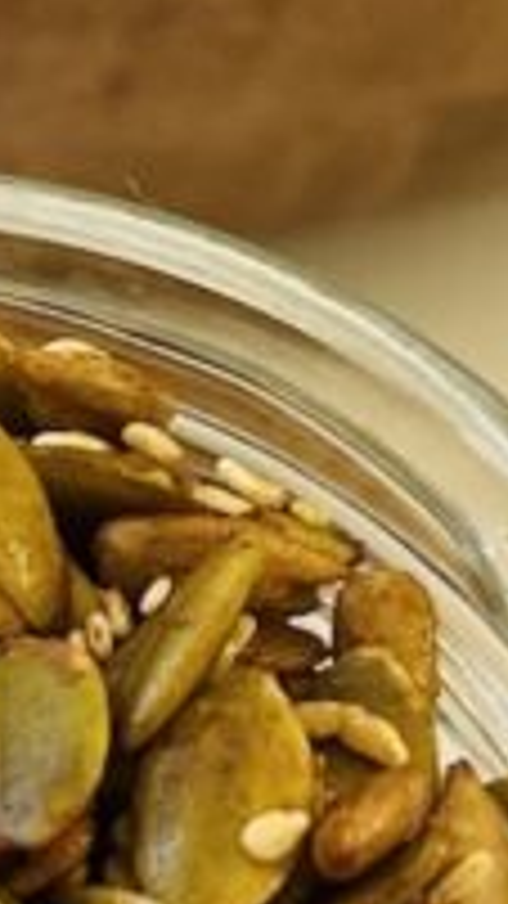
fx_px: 2539
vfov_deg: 19.0
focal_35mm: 106
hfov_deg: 11.1
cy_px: 1086
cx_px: -198
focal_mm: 6.86
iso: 250
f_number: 1.78
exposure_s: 1/115
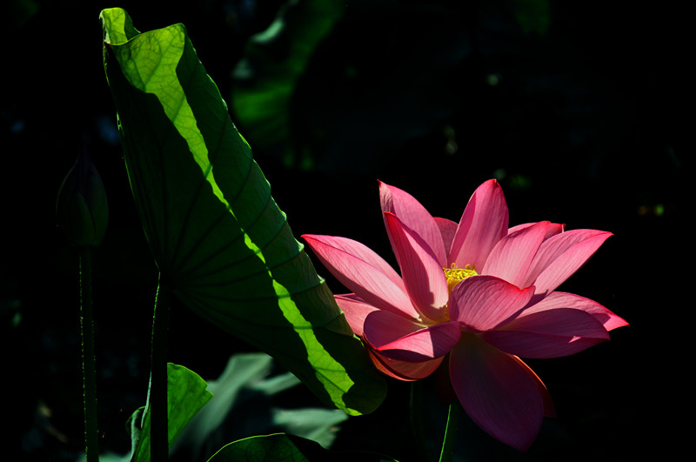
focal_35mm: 158
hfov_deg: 13.1
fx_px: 3041
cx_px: 348
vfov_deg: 8.7
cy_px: 231
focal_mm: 105
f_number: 5.6
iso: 200
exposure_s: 1/500
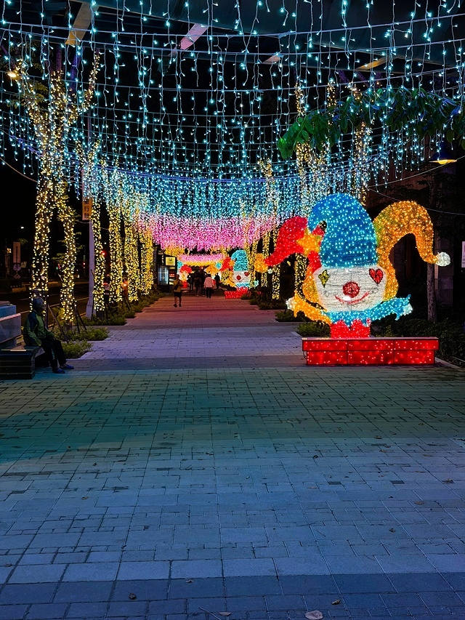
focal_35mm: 48
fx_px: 860
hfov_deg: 30.3
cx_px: 232
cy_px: 310
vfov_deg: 39.7
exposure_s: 1/120
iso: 125
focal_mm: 6.76
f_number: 1.78
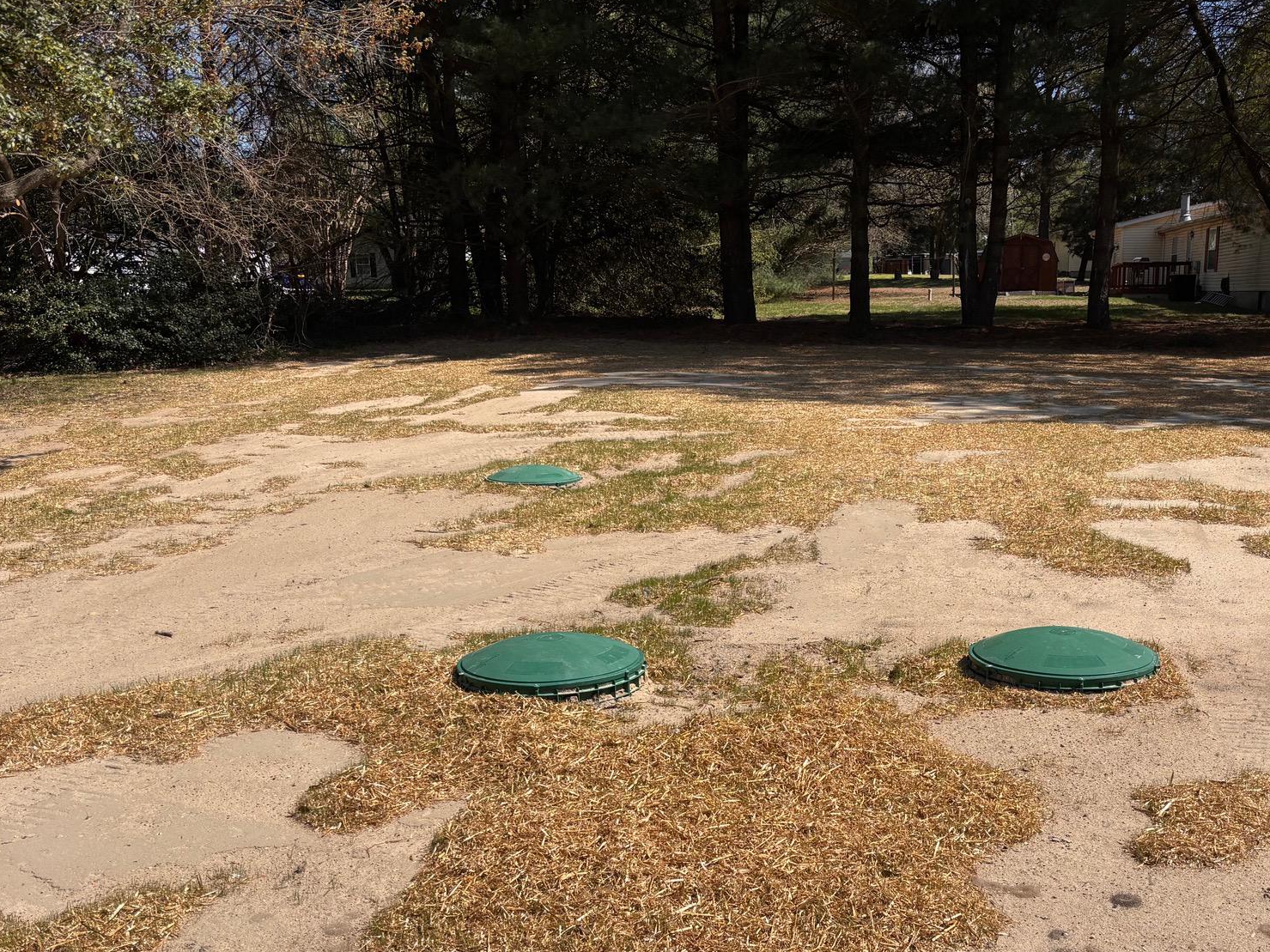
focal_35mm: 36
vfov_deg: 39.2
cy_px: 640
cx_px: 761
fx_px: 1321
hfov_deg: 51.0
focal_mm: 5.96
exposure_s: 1/4854
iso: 50
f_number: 1.6
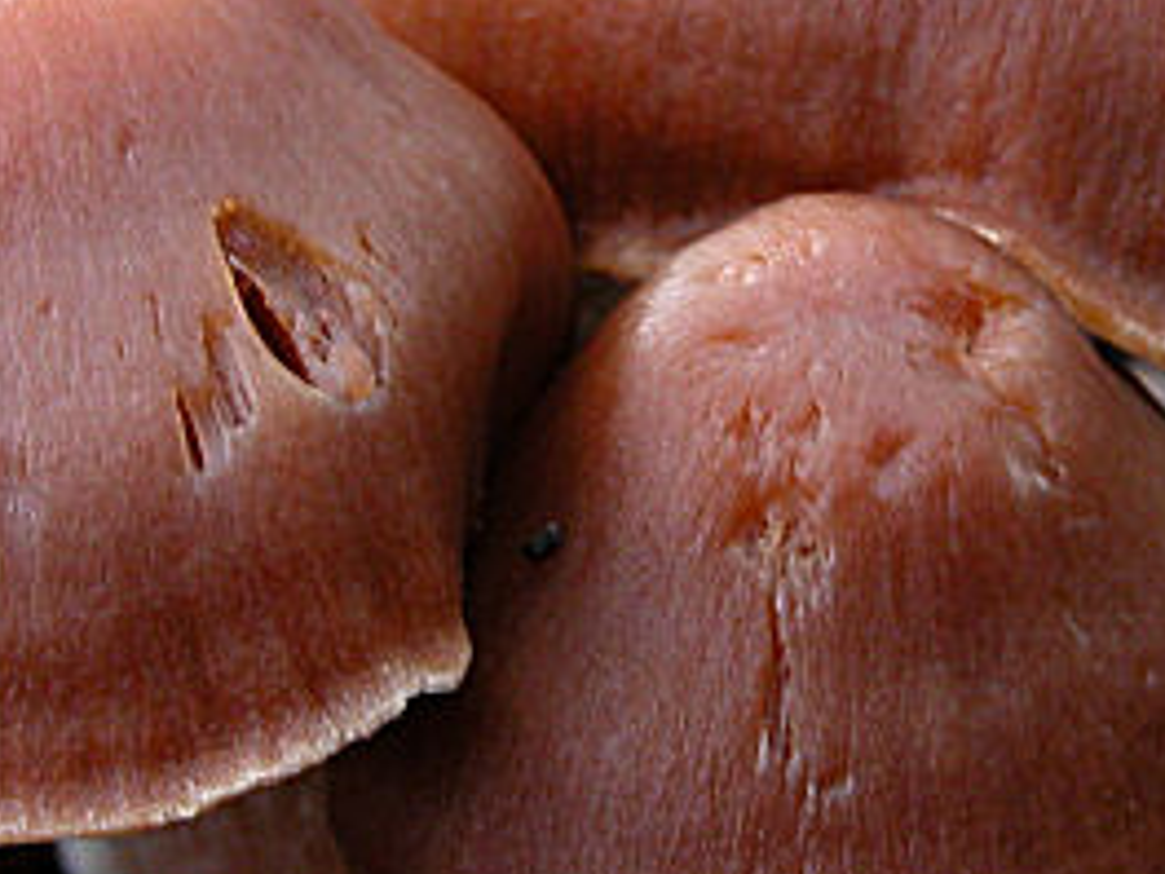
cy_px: 388
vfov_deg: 5.6
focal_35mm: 267
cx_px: 830
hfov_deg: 7.4
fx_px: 8986
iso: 100
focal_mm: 22.3
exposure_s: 1/2.6
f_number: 7.9
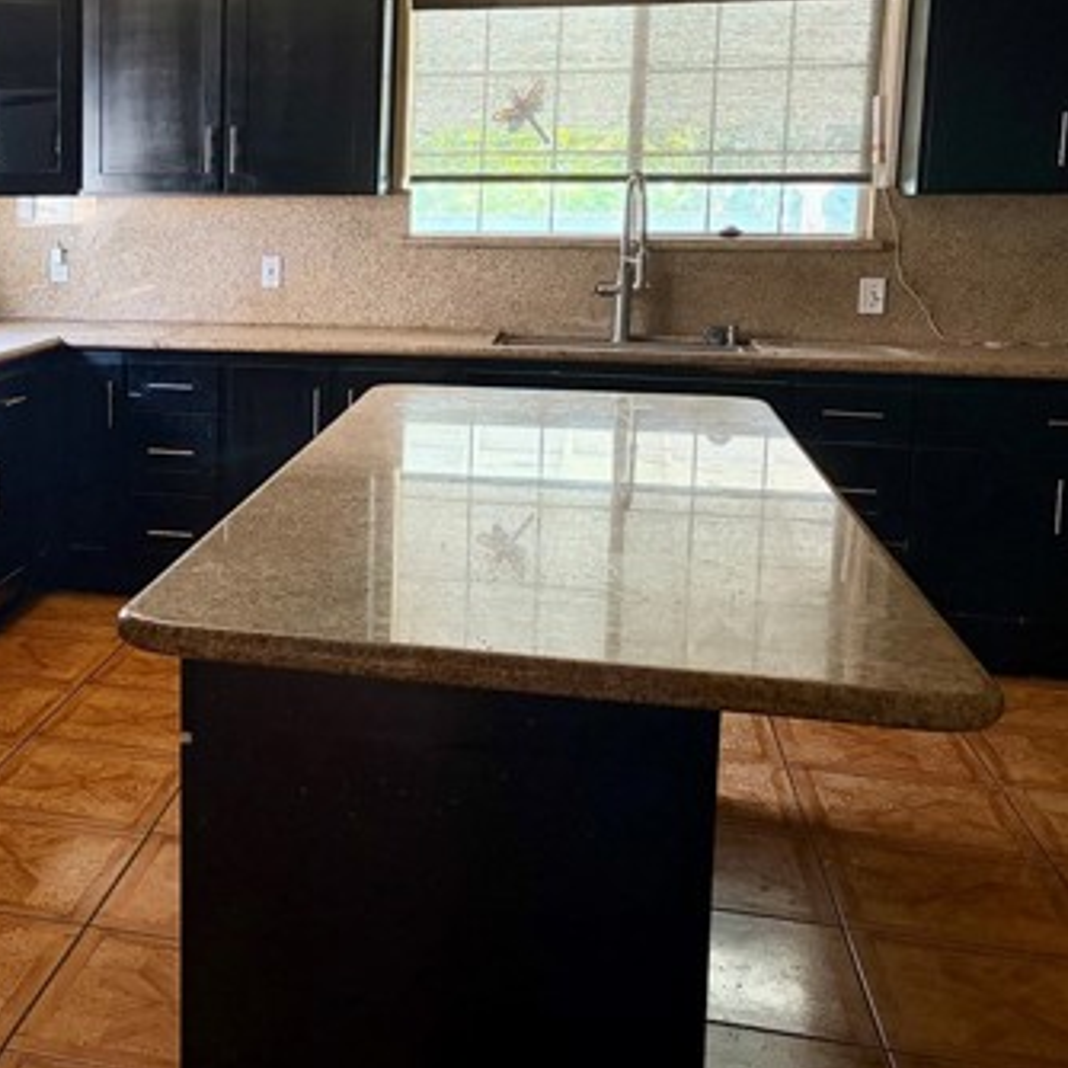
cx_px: 58
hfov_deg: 35.5
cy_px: 403
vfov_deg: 38.1
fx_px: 1536
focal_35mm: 44
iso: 500
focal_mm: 5.96
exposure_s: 1/60
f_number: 1.6
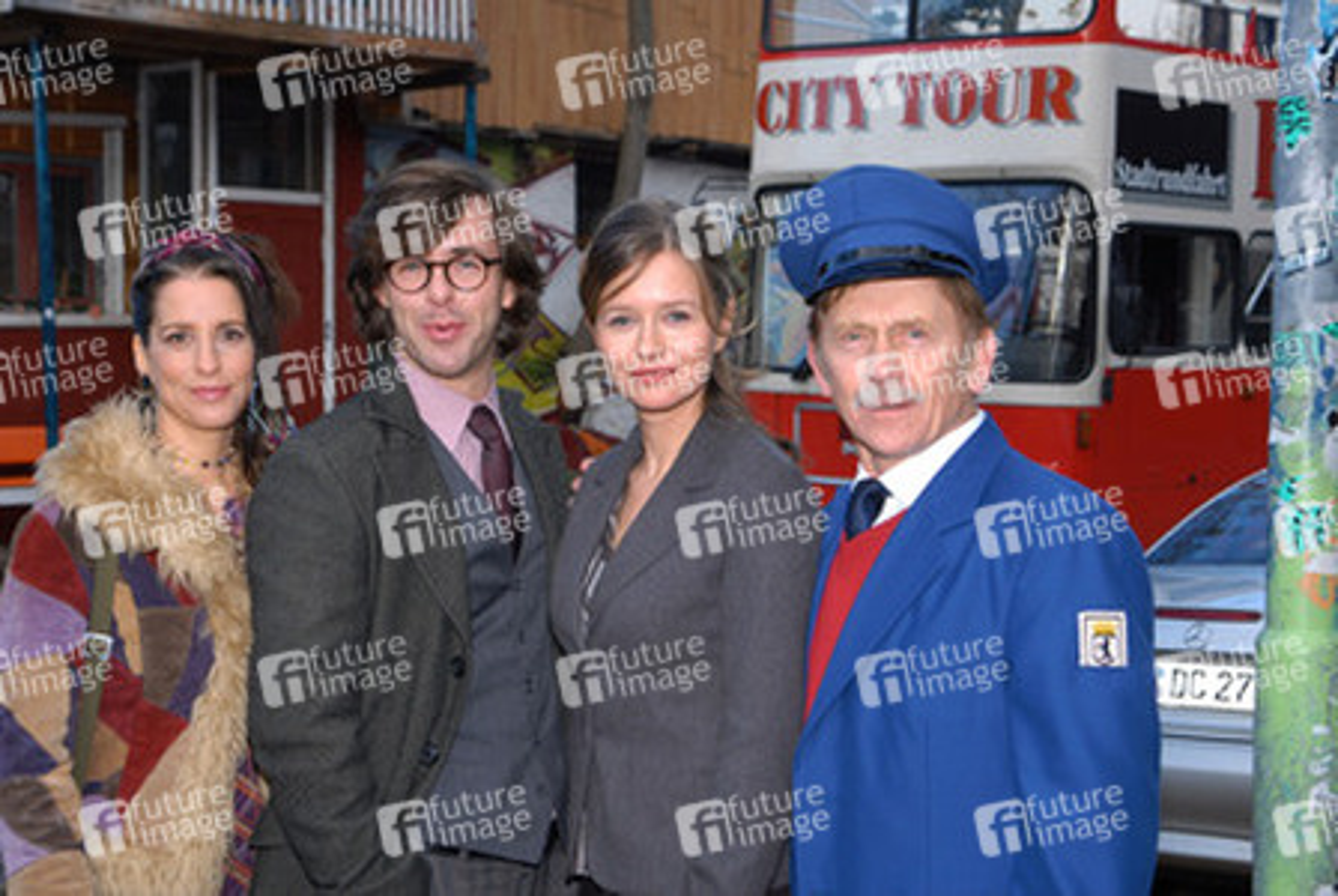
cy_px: 448
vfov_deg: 20.2
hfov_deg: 29.8
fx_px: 2512
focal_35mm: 68
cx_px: 669
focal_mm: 45
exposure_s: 1/100
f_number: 7.1
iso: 200
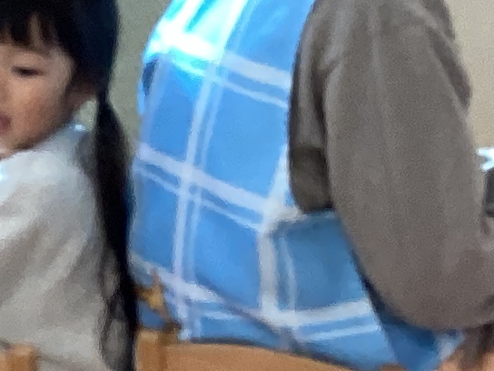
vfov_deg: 7.8
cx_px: -303
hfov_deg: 10.2
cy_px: 598
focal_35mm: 186
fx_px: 2654
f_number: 2.4
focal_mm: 3.3
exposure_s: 1/60
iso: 100
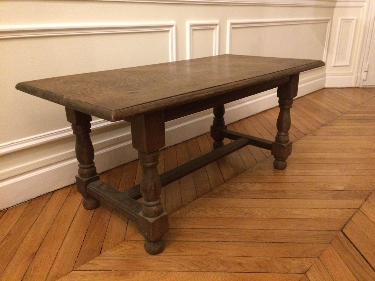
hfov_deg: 61.7
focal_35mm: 29
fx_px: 314
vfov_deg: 48.2
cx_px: 188
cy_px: 140
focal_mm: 4.15
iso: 640
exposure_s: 1/17
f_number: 2.2
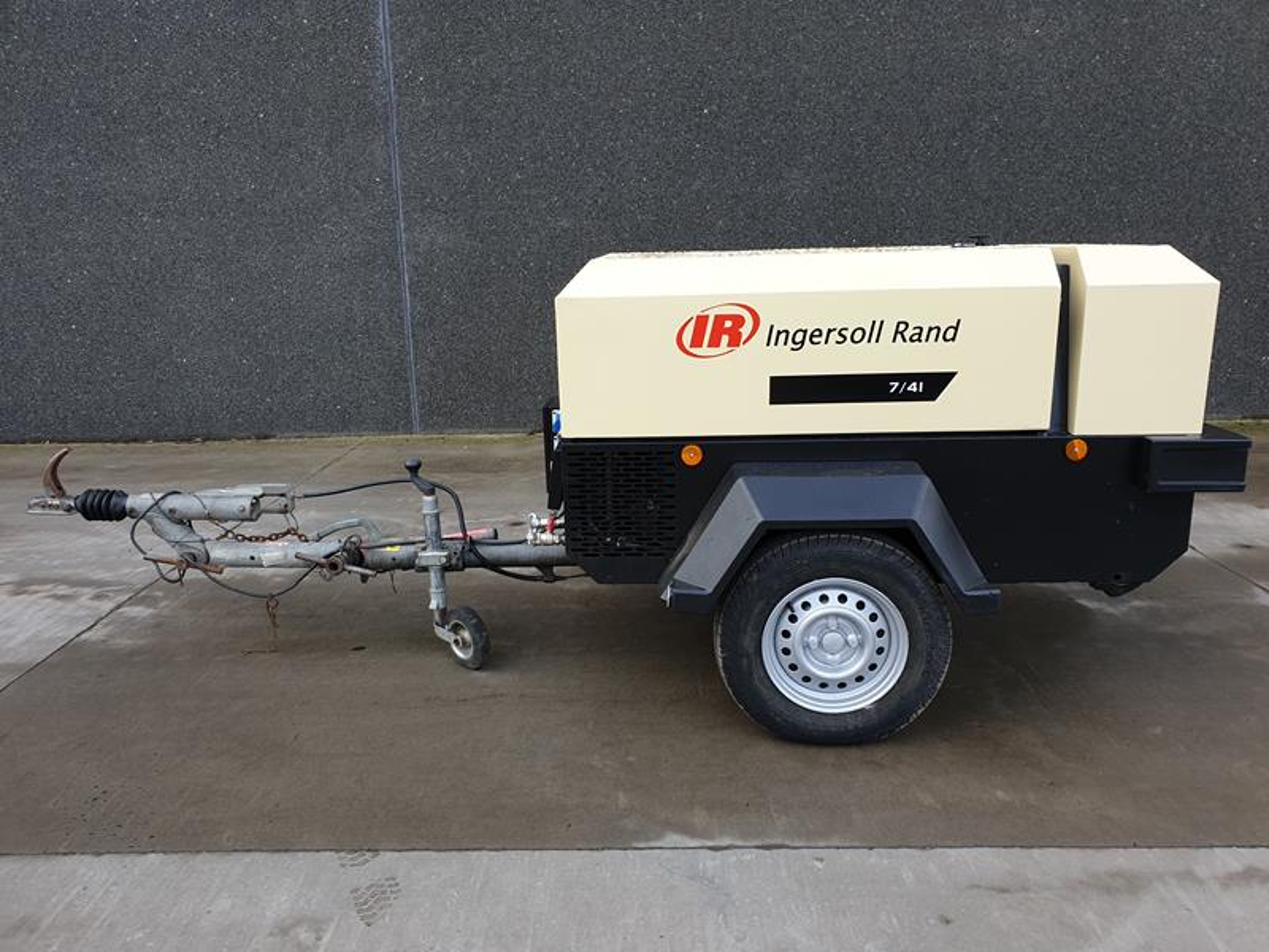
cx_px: 634
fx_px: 953
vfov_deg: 53.1
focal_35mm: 26
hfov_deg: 67.3
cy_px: 476
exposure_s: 1/227
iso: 50
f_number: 2.4
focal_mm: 4.3
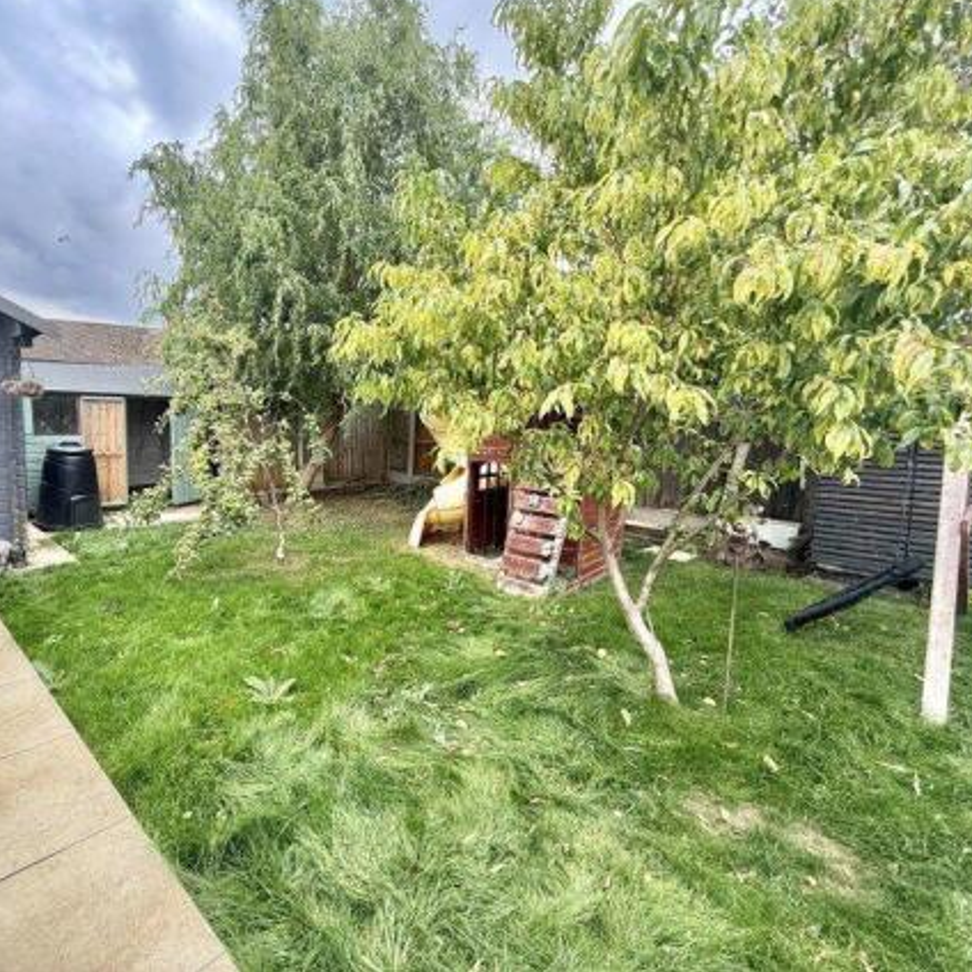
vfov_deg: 84.0
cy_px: 473
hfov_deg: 82.1
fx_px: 540
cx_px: 354
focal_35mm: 17
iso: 64
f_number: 2.2
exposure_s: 1/141
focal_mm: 2.22
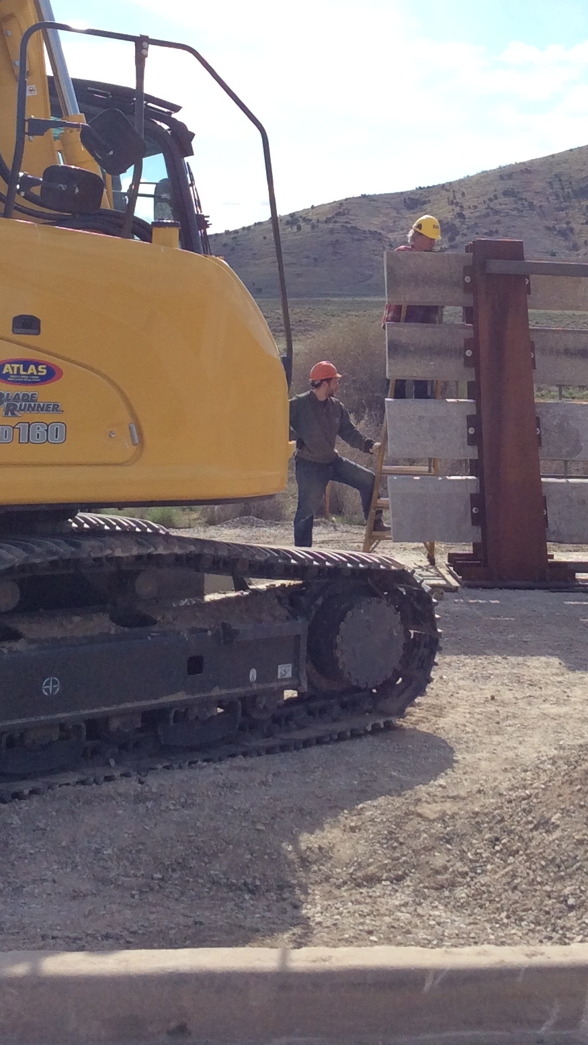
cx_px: 454
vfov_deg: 35.6
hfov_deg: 20.5
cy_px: 326
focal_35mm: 58
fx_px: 1608
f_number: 2.4
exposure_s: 1/1546
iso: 32
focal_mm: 3.3
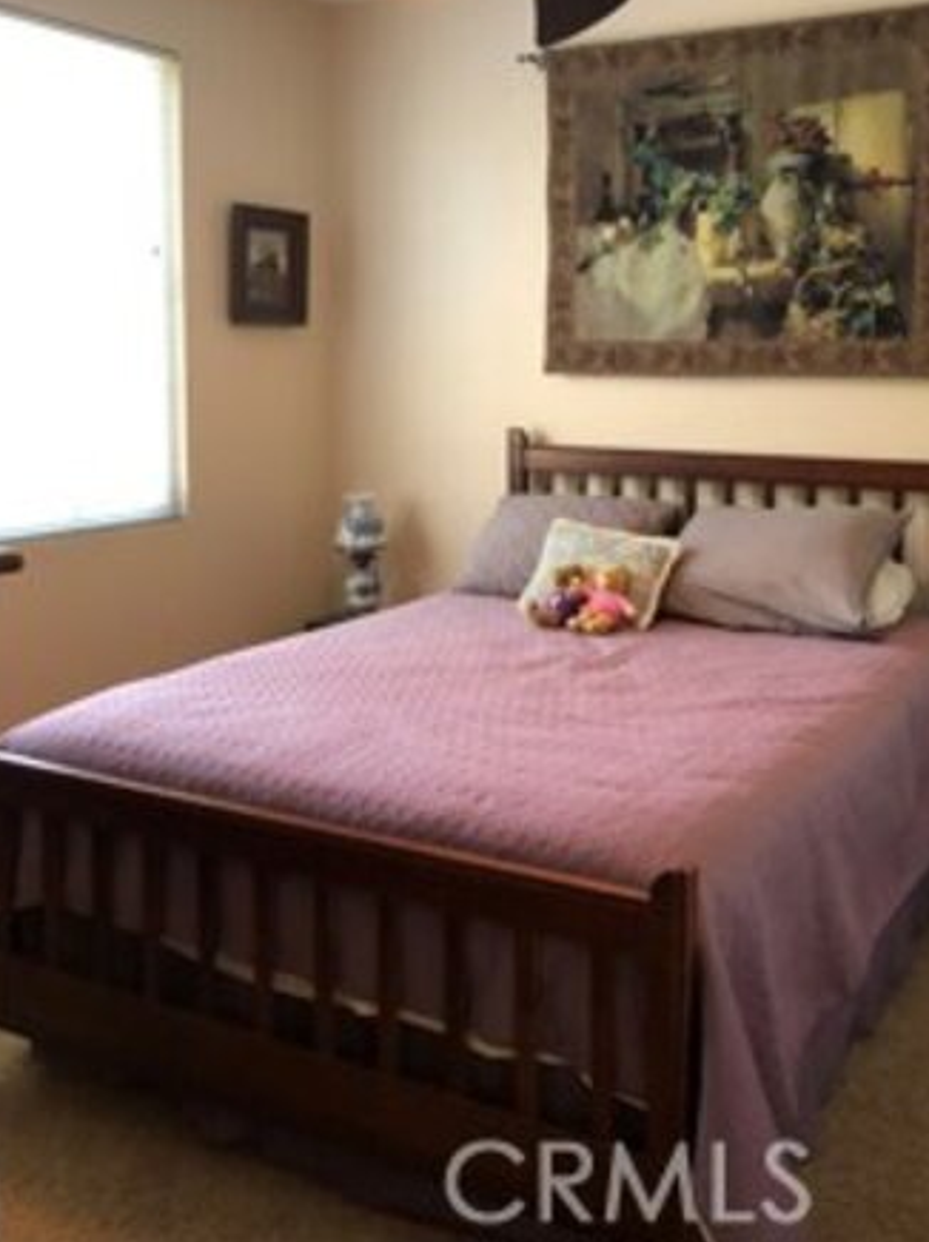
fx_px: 1291
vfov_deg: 50.8
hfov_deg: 39.4
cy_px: 450
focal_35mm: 36
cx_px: 574
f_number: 1.8
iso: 64
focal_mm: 3.99
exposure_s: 1/15
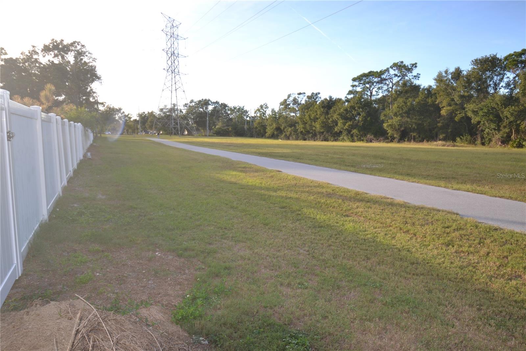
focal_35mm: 22
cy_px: 176
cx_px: 263
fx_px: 329
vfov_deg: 56.1
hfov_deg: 77.3
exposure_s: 1/160
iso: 100
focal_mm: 15
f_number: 4
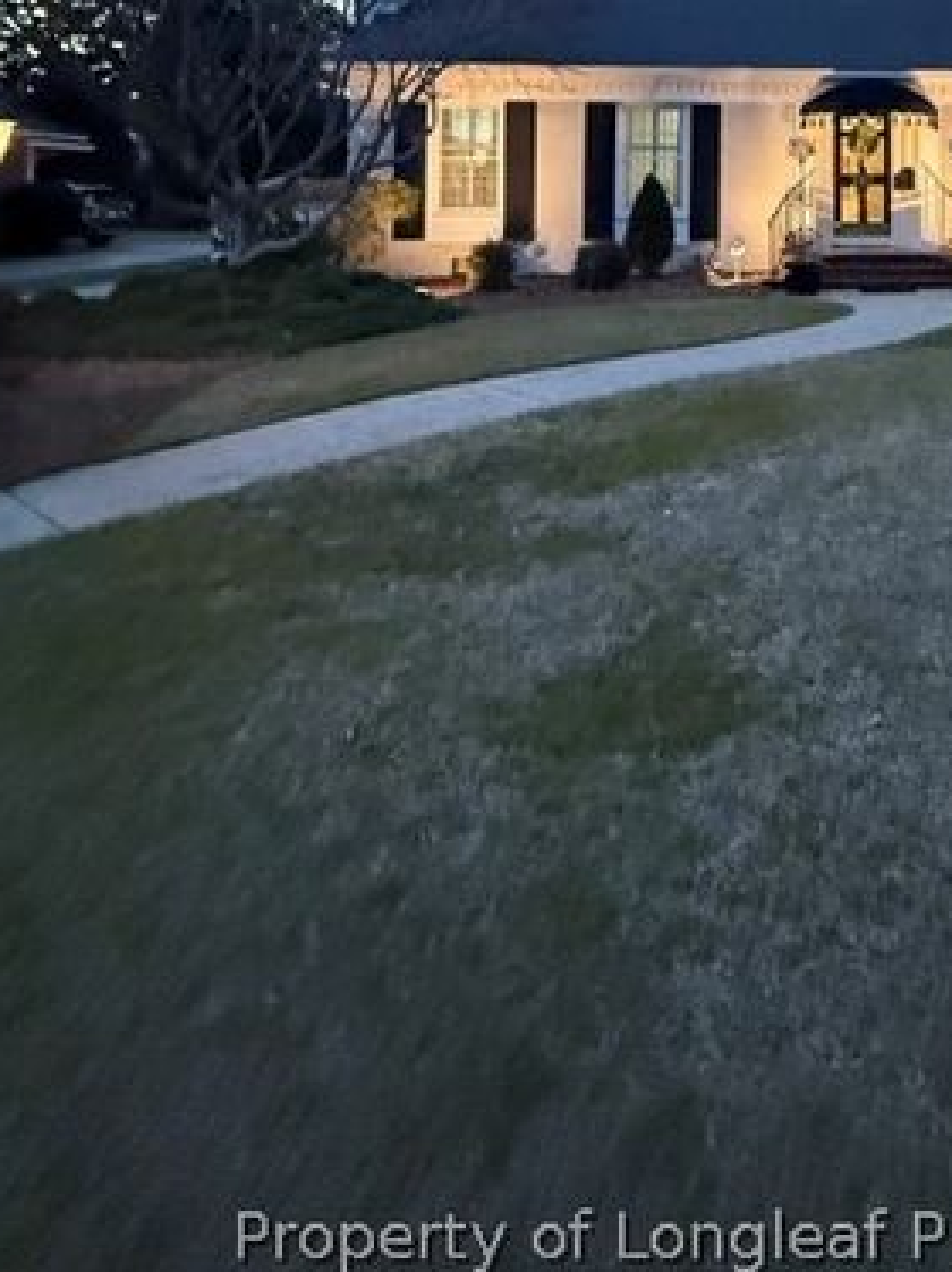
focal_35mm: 25
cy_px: 151
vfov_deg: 60.0
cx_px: 819
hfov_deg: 50.0
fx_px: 918
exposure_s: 1/40
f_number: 2.2
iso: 1250
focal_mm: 2.22
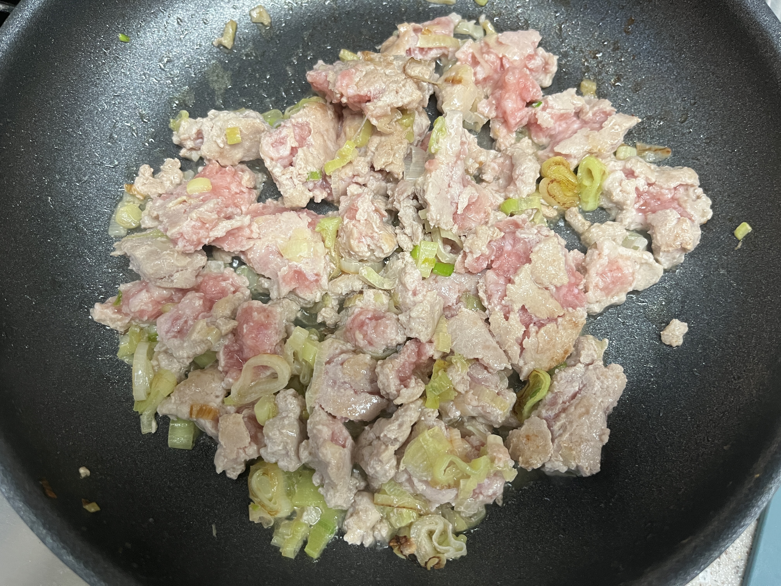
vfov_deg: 53.1
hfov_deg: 67.3
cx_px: 390
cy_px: 293
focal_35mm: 26
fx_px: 587
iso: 200
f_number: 1.6
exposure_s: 1/60
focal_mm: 5.1
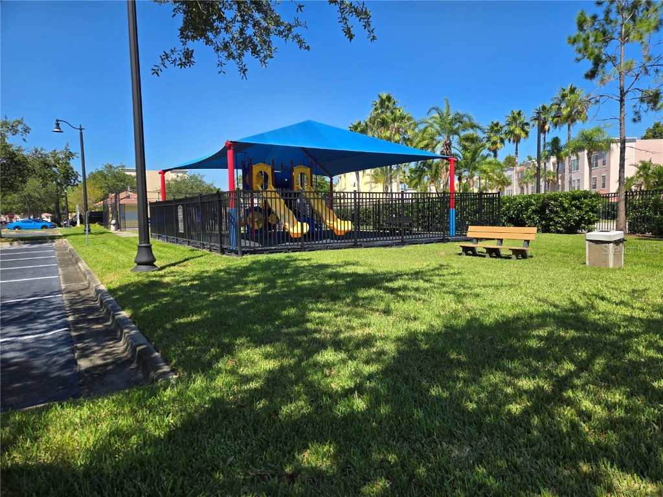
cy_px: 248
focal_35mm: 23
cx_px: 332
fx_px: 441
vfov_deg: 58.9
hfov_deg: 73.9
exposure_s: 1/1332
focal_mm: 5.4
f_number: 1.8
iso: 25
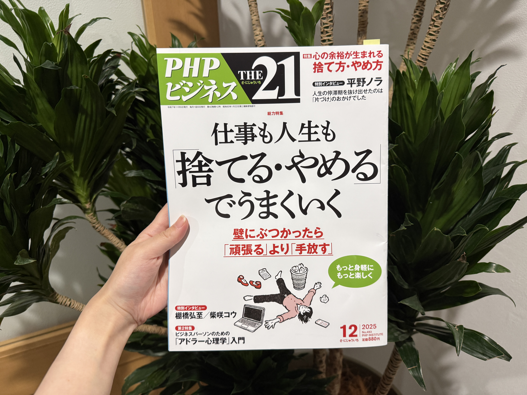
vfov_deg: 56.8
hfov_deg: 71.6
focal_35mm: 24
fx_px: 365
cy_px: 198
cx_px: 264
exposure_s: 1/50
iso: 160
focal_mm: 6.76
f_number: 1.78
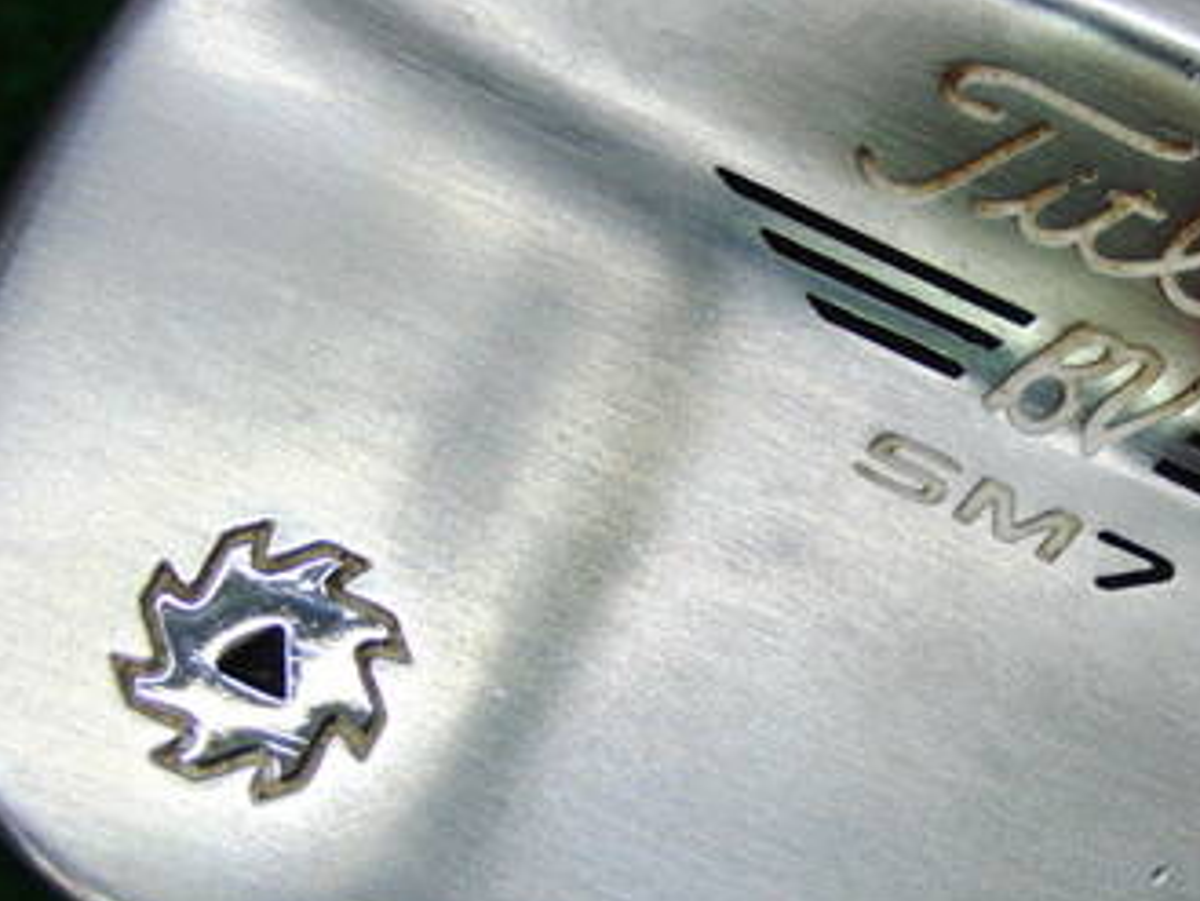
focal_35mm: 72
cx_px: 1040
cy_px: 482
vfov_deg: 20.5
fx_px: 2497
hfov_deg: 26.3
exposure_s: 1/80
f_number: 3.6
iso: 125
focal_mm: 6.42
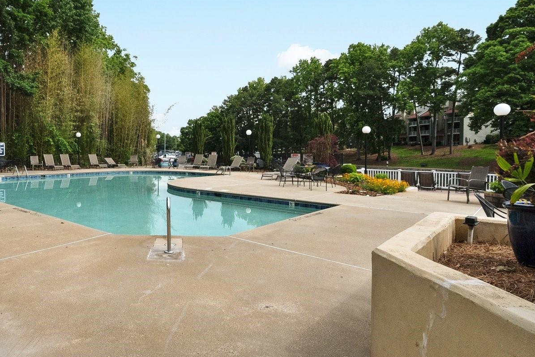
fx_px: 357
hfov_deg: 70.9
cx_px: 165
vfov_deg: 53.0
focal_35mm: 24
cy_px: 153
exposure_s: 1/3200
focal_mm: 14
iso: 1250
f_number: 8
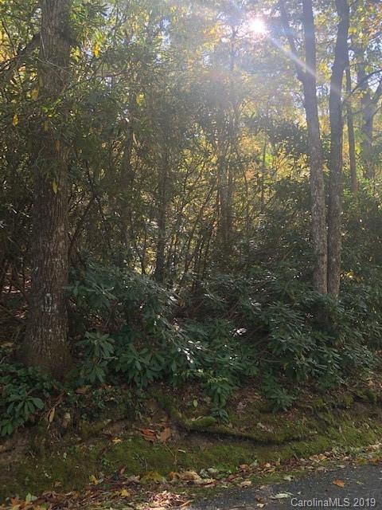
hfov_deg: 49.7
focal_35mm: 28
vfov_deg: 63.4
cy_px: 255
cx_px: 191
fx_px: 412
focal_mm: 3.99
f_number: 1.8
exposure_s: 1/120
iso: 32
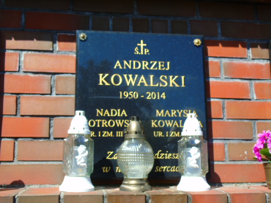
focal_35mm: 46
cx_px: 136
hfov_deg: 41.2
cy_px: 102
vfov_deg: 31.5
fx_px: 360
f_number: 4.1
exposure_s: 1/400
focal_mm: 8.2
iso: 80
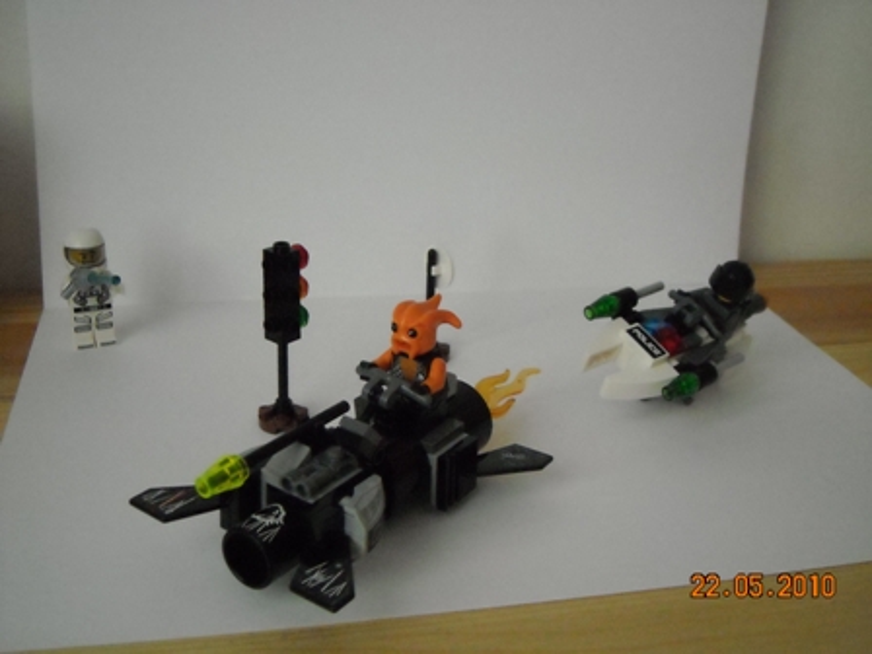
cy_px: 327
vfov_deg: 32.9
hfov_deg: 42.9
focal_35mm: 44
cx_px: 436
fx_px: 1108
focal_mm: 7.1
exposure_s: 1/76
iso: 800
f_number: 3.1
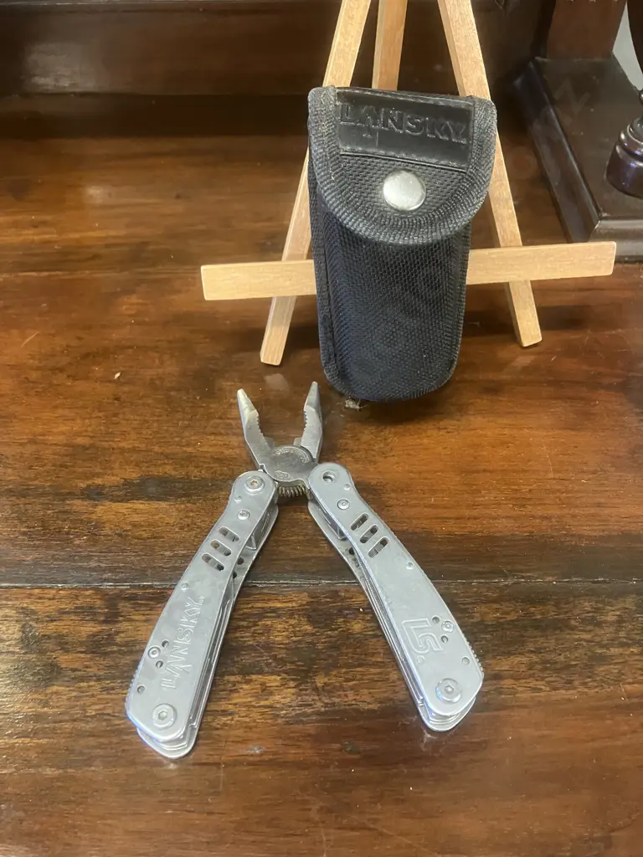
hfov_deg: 49.7
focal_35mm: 28
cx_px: 322
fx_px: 693
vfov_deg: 63.4
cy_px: 428
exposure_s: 1/25
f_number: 1.8
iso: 400
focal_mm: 3.99
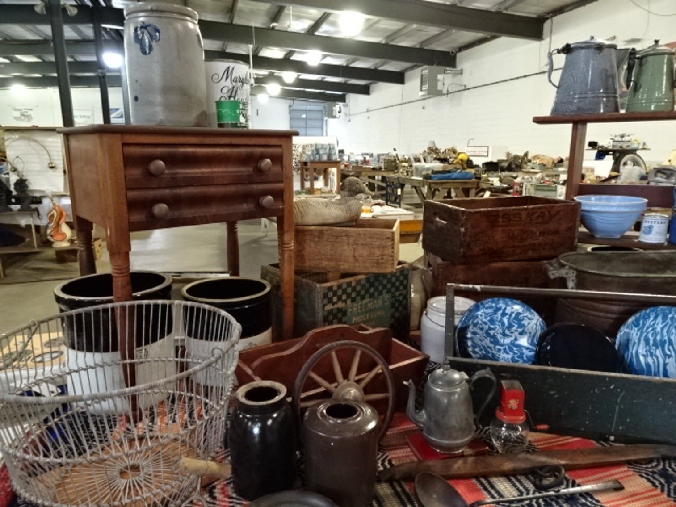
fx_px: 469
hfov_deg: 71.6
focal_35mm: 24
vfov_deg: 56.8
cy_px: 254
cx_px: 338
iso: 800
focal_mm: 4.1
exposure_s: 1/30
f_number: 3.5
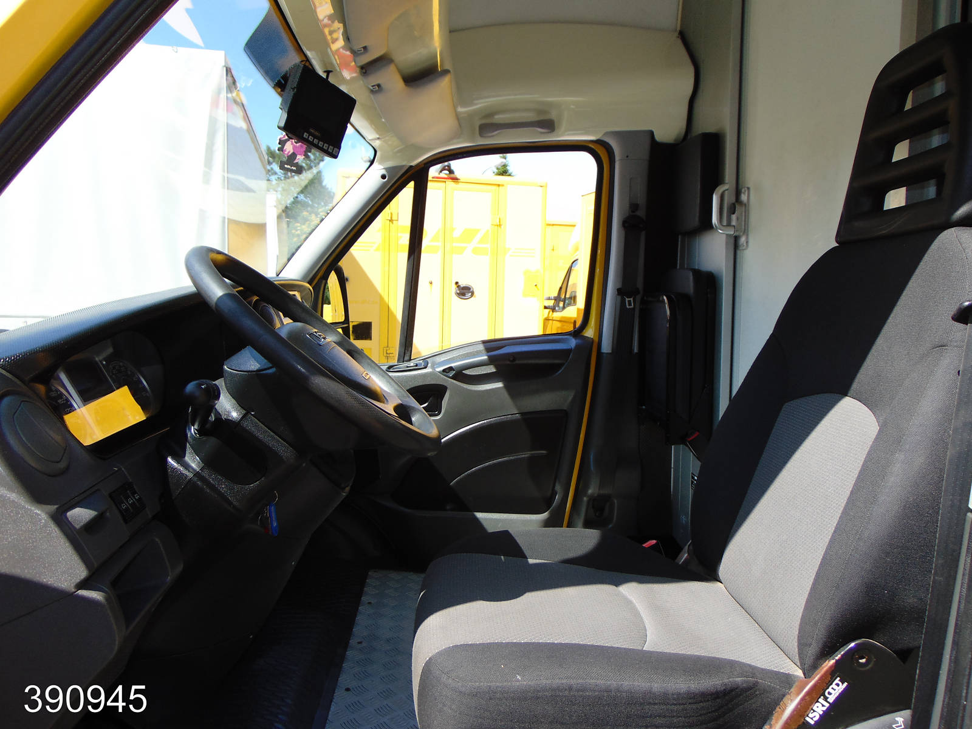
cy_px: 364
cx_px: 486
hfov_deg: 69.4
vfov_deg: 54.9
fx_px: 702
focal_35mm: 25
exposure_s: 1/320
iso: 80
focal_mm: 4.5
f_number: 3
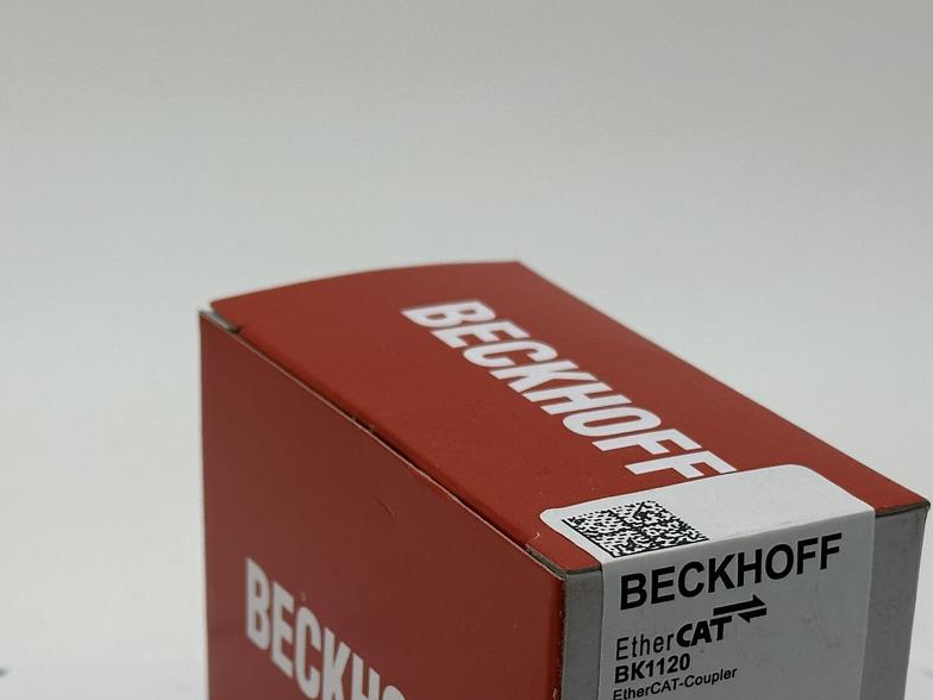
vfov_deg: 14.9
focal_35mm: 98
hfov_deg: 20.0
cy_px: 686
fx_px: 2641
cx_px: 503
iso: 64
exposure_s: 1/756
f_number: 1.78
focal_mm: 6.86
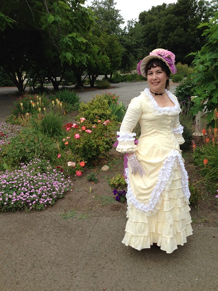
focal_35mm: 33
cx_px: 109
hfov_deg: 42.9
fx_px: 277
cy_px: 146
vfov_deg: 55.4
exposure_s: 1/437
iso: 50
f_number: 2.4
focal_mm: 4.13
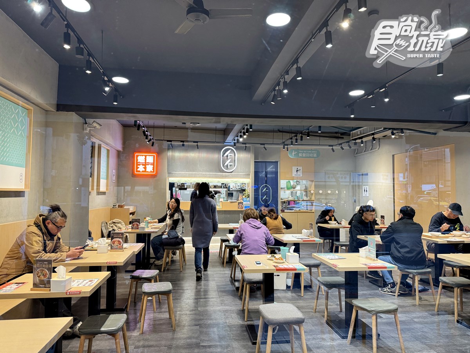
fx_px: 326
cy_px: 176
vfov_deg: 56.8
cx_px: 235
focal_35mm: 24
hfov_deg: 71.6
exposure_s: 1/120
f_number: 1.78
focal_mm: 6.76
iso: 200
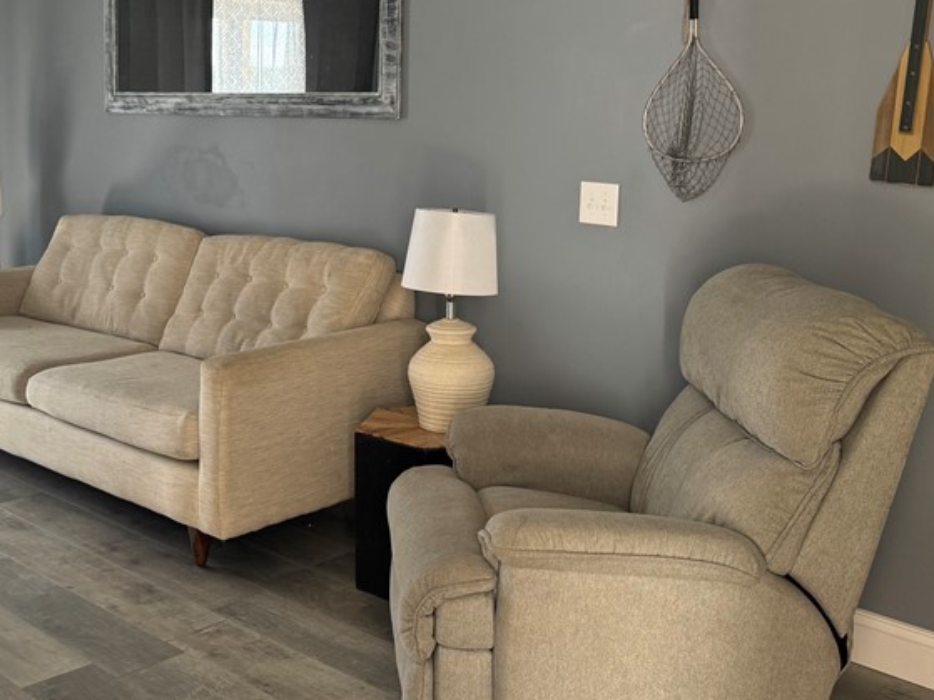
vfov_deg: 32.5
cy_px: 219
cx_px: 307
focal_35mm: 44
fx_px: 1187
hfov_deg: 42.4
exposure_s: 1/121
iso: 125
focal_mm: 6.76
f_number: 1.78
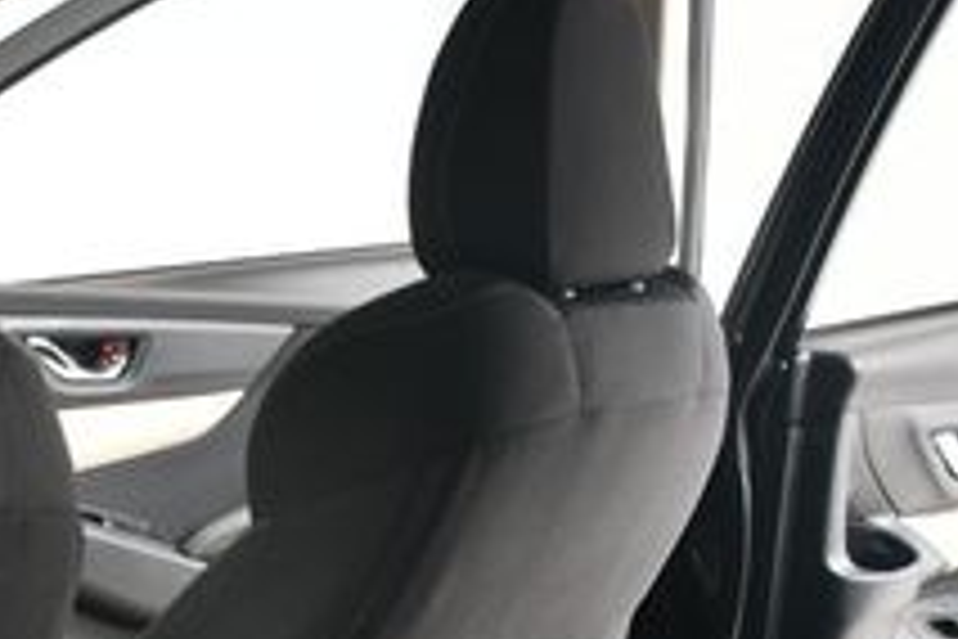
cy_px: 801
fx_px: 2714
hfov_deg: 19.7
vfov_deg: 13.0
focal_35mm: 102
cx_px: 99
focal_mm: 23
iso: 100
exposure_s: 1/160
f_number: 3.8
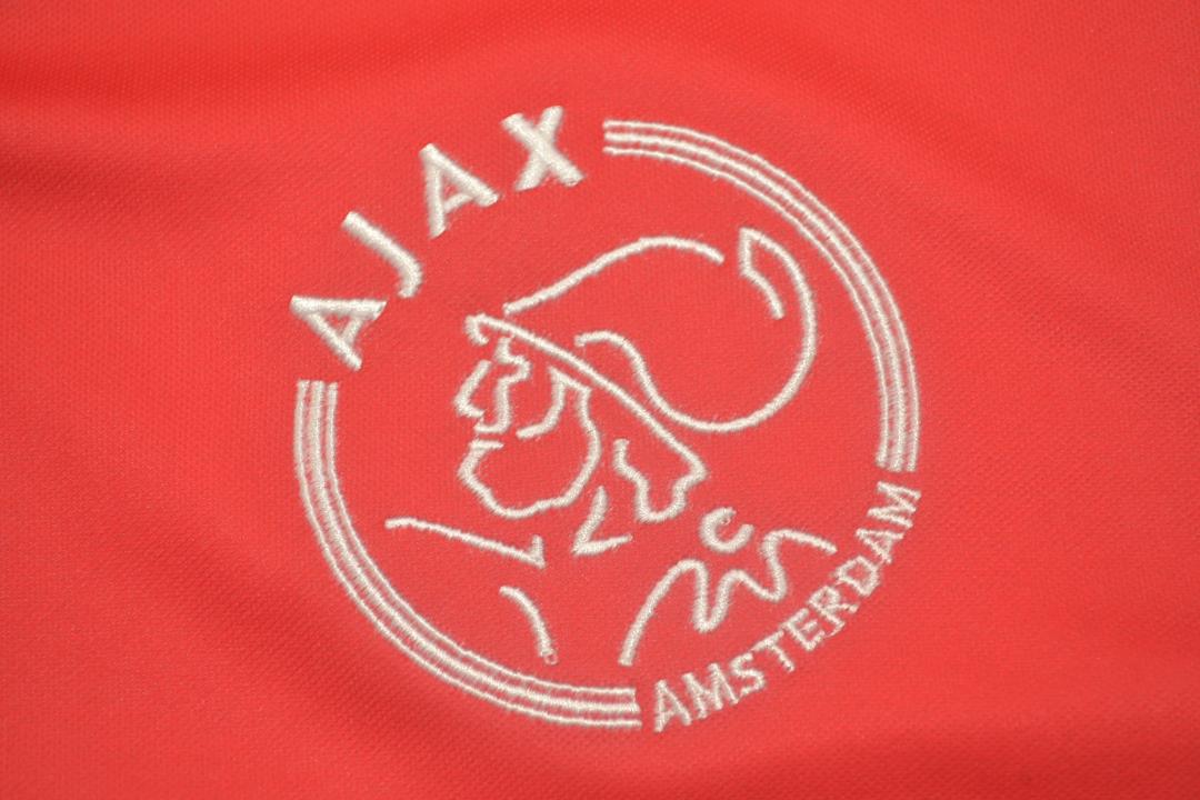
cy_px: 400
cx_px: 600
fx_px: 2100
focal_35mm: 63
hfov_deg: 31.9
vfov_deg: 21.6
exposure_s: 1/60
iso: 200
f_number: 5.3
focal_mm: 42
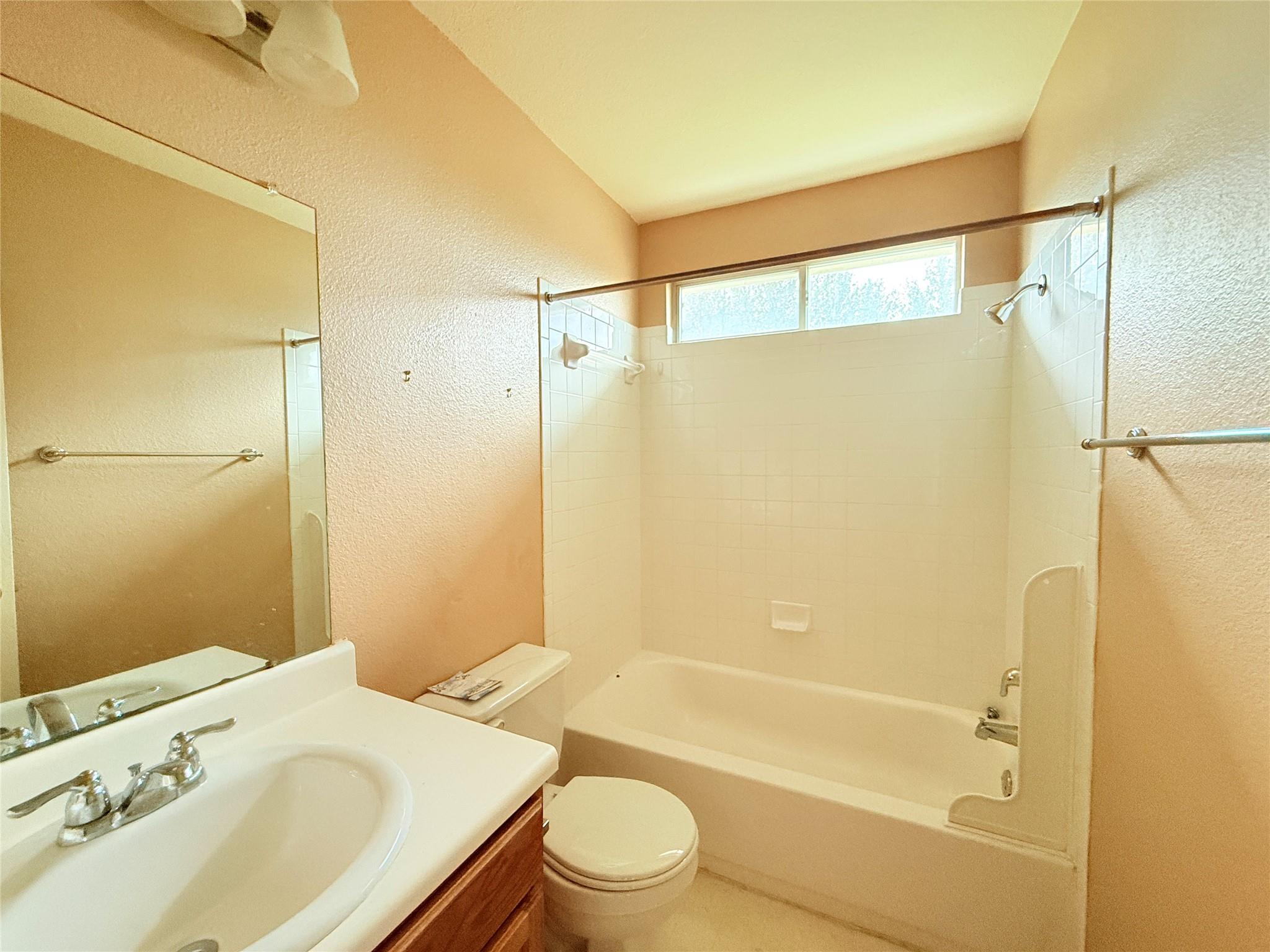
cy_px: 476
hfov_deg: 102.1
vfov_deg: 85.7
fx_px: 514
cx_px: 635
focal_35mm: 14
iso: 400
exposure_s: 1/60
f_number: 2.2
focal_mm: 2.22
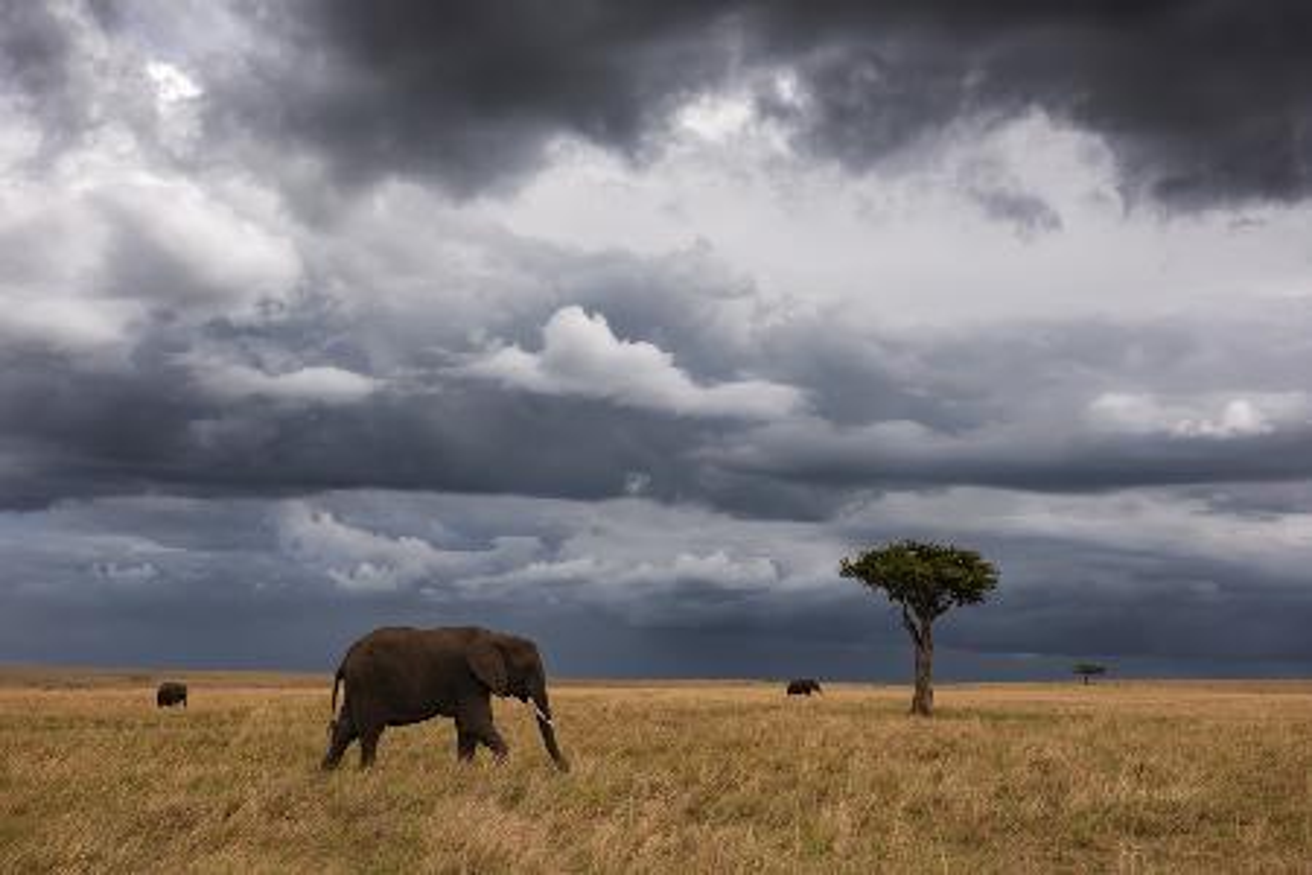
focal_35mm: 48
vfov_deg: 28.1
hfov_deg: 41.1
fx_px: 1749
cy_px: 438
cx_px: 656
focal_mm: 48
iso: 180
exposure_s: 1/500
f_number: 5.6
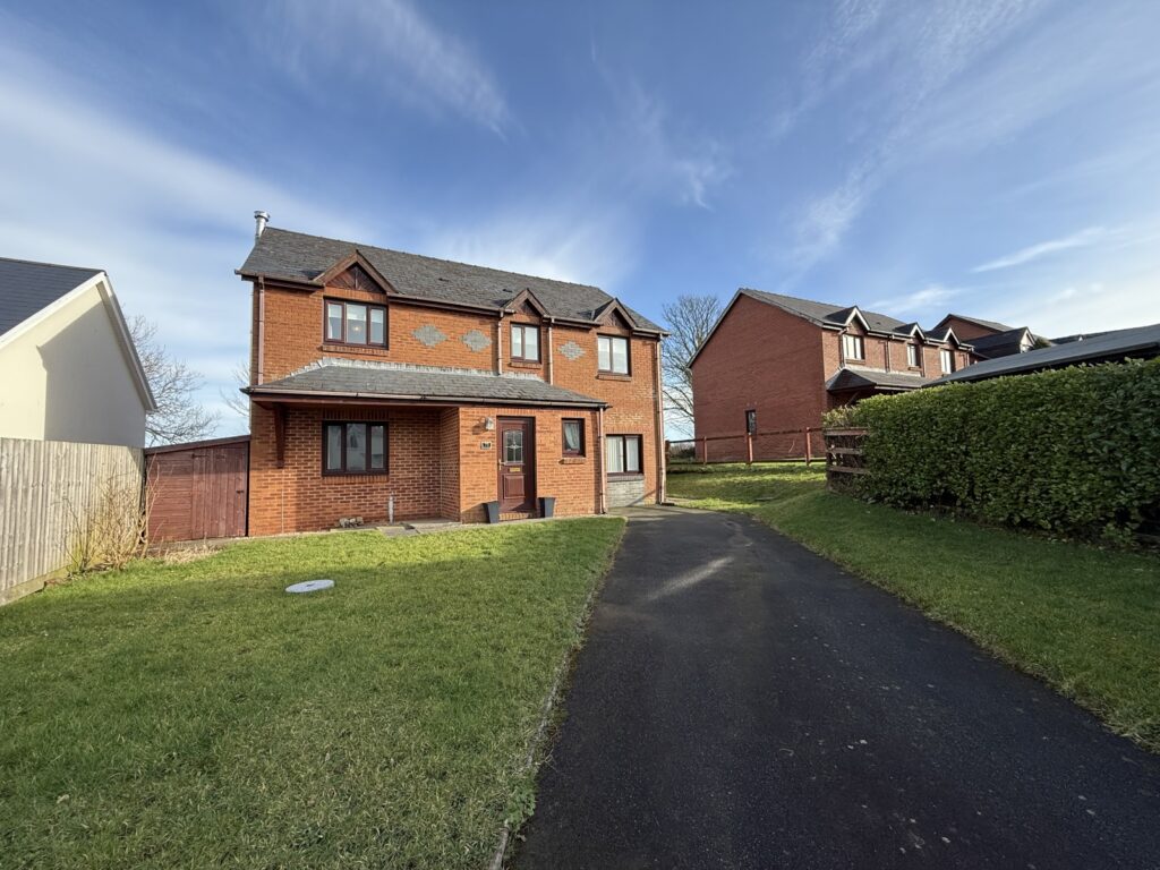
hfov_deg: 102.1
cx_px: 580
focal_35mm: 14
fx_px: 469
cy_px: 435
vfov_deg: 85.7
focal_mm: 2.22
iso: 50
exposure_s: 1/672
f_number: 2.2
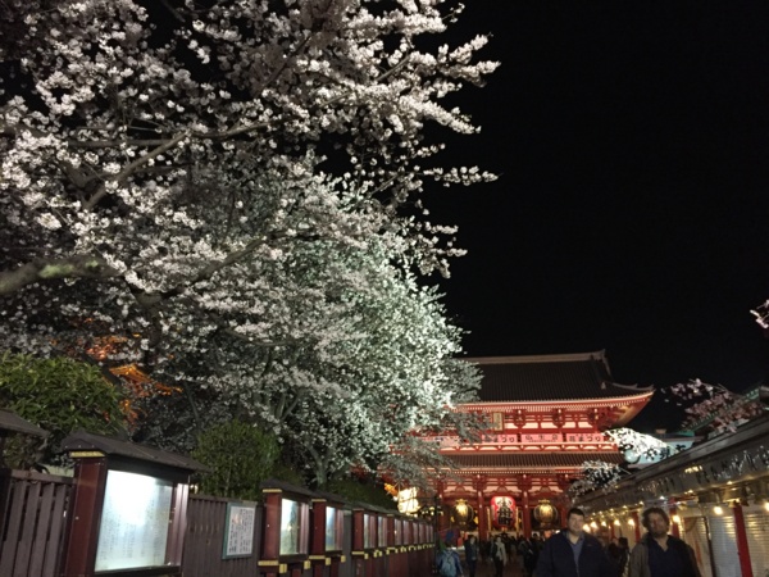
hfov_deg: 61.7
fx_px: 644
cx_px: 384
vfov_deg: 48.2
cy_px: 288
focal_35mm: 29
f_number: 2.2
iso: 250
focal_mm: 4.15
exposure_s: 1/25
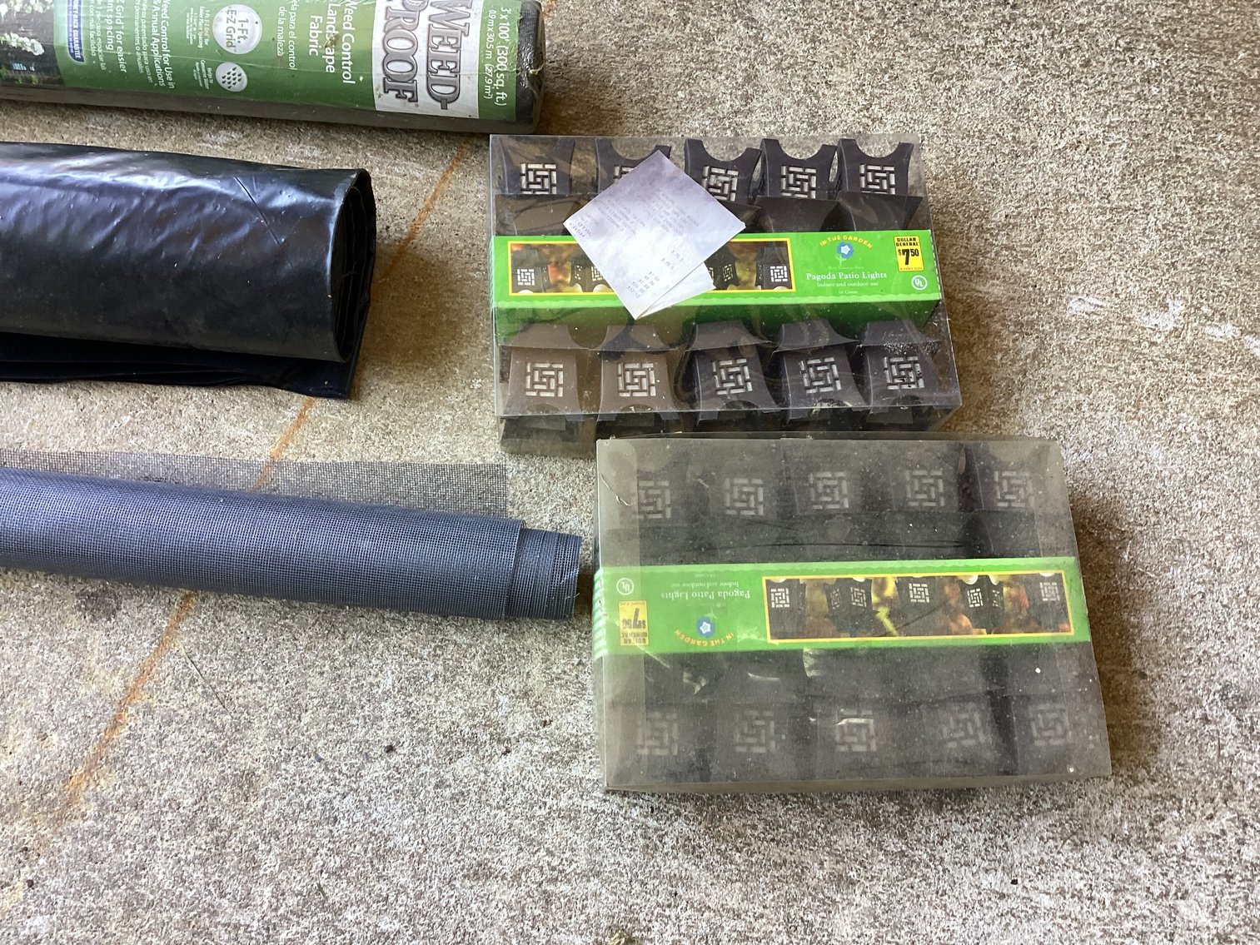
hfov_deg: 58.3
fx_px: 1128
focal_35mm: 31
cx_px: 630
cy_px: 472
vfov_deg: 45.4
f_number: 2.4
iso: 100
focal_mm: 3.3
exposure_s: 1/60
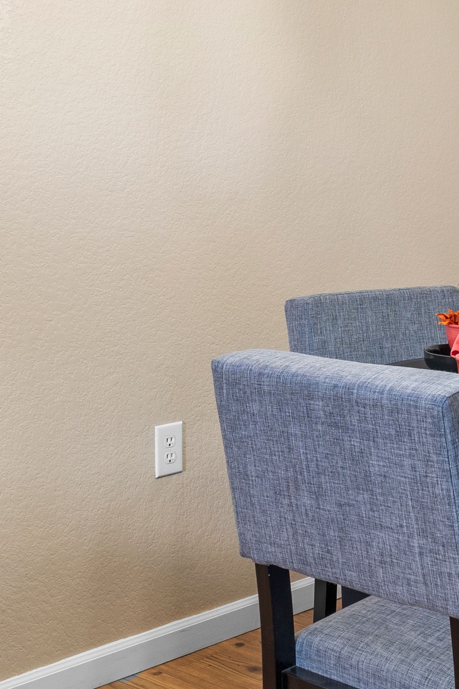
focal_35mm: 66
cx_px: 519
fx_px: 1262
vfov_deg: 30.2
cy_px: 200
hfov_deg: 19.6
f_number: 8
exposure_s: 1/1.67
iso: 640
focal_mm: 17
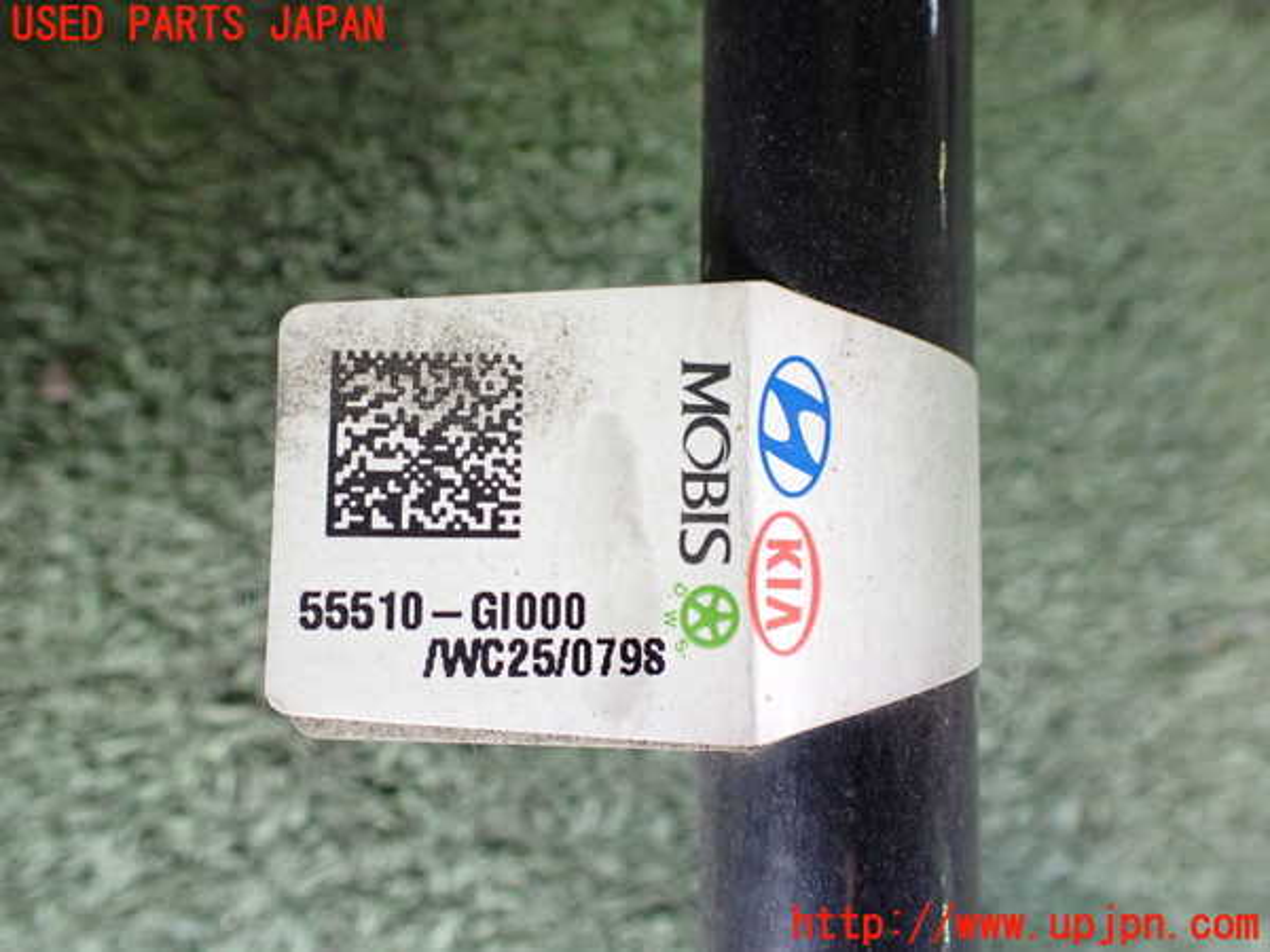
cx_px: 635
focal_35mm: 30
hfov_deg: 60.0
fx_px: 1101
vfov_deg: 46.8
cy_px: 476
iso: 800
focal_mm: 5.4
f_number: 2.3
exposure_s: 1/125
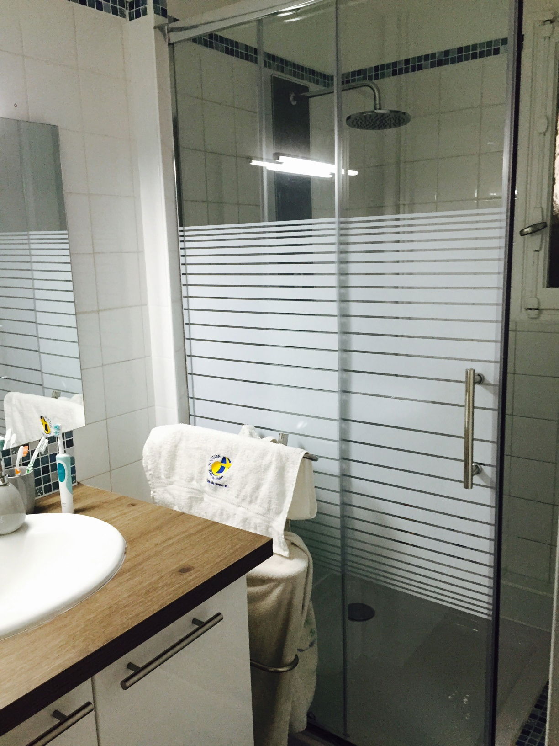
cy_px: 373
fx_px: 624
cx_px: 280
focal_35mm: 29
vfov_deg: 61.7
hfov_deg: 48.2
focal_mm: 4.15
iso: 125
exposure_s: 1/30
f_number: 2.2
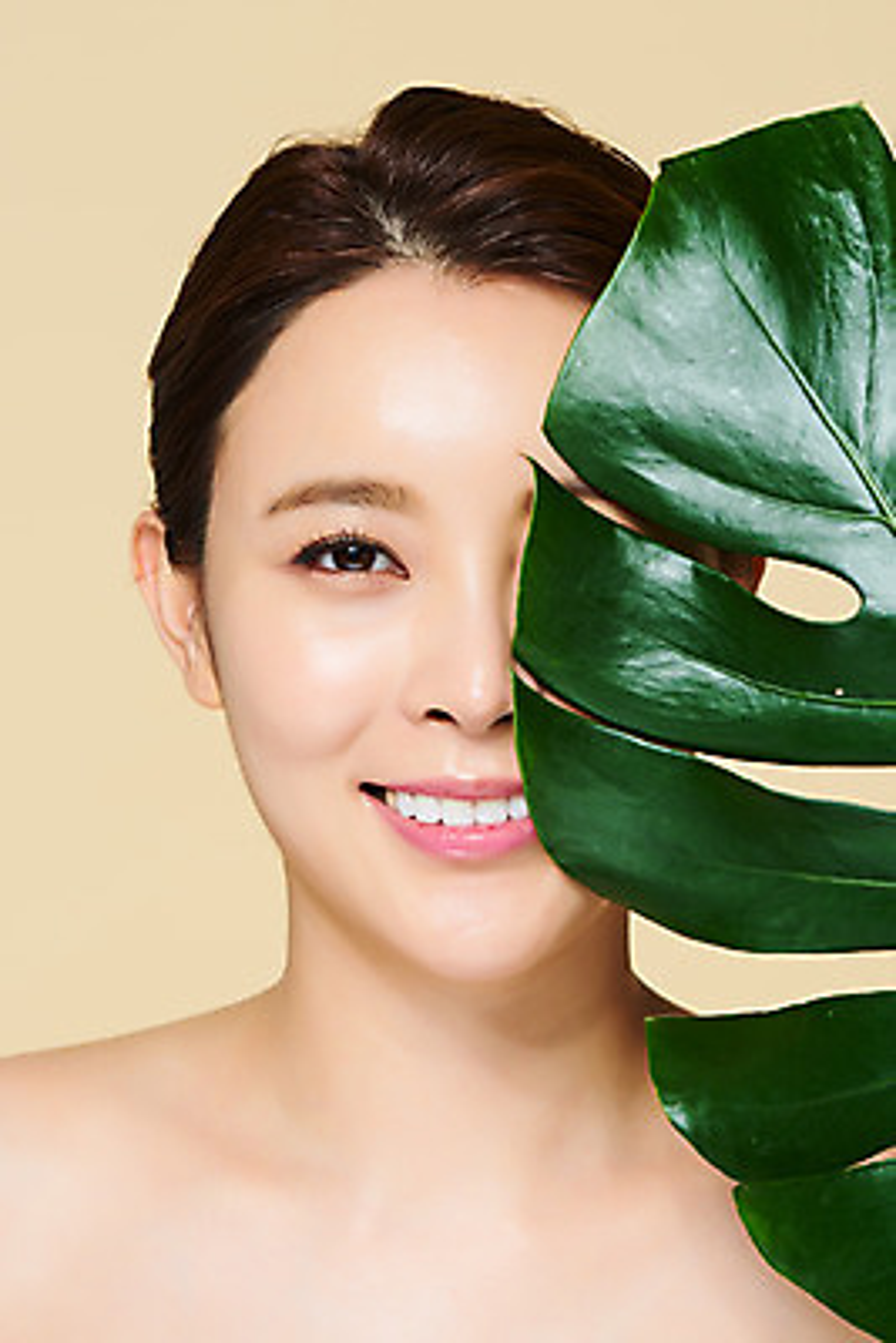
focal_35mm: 105
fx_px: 3916
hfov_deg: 13.1
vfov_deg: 19.4
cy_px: 672
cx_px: 448
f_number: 16
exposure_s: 1/125
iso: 64
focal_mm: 105
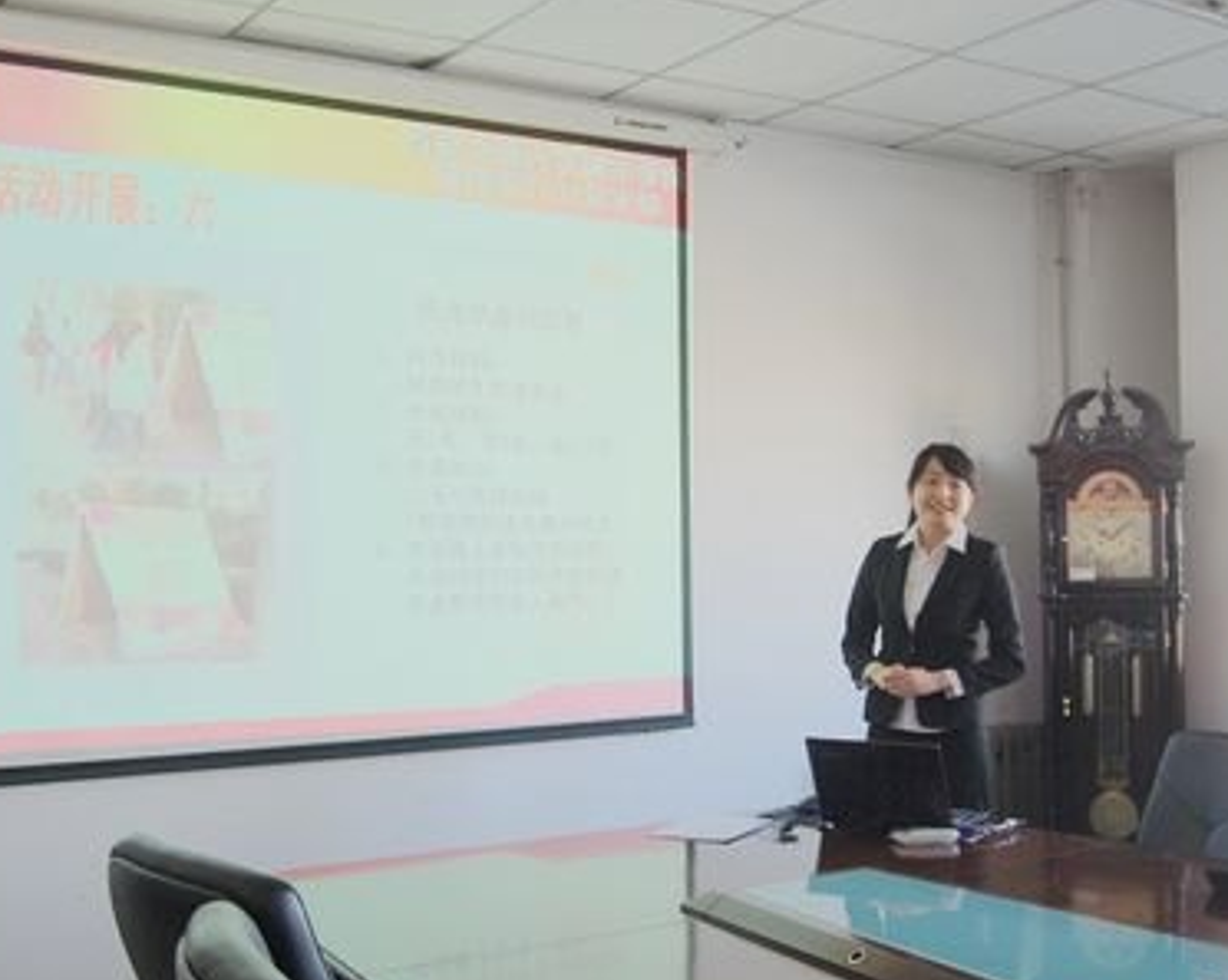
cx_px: 621
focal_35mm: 44
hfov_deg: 42.4
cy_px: 513
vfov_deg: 34.4
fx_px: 1585
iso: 200
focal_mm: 23
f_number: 3.8
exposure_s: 1/40
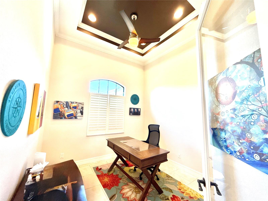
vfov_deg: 85.7
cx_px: 134
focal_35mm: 14
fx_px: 108
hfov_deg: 102.1
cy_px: 100
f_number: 2.2
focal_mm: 2.22
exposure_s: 1/120
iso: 250
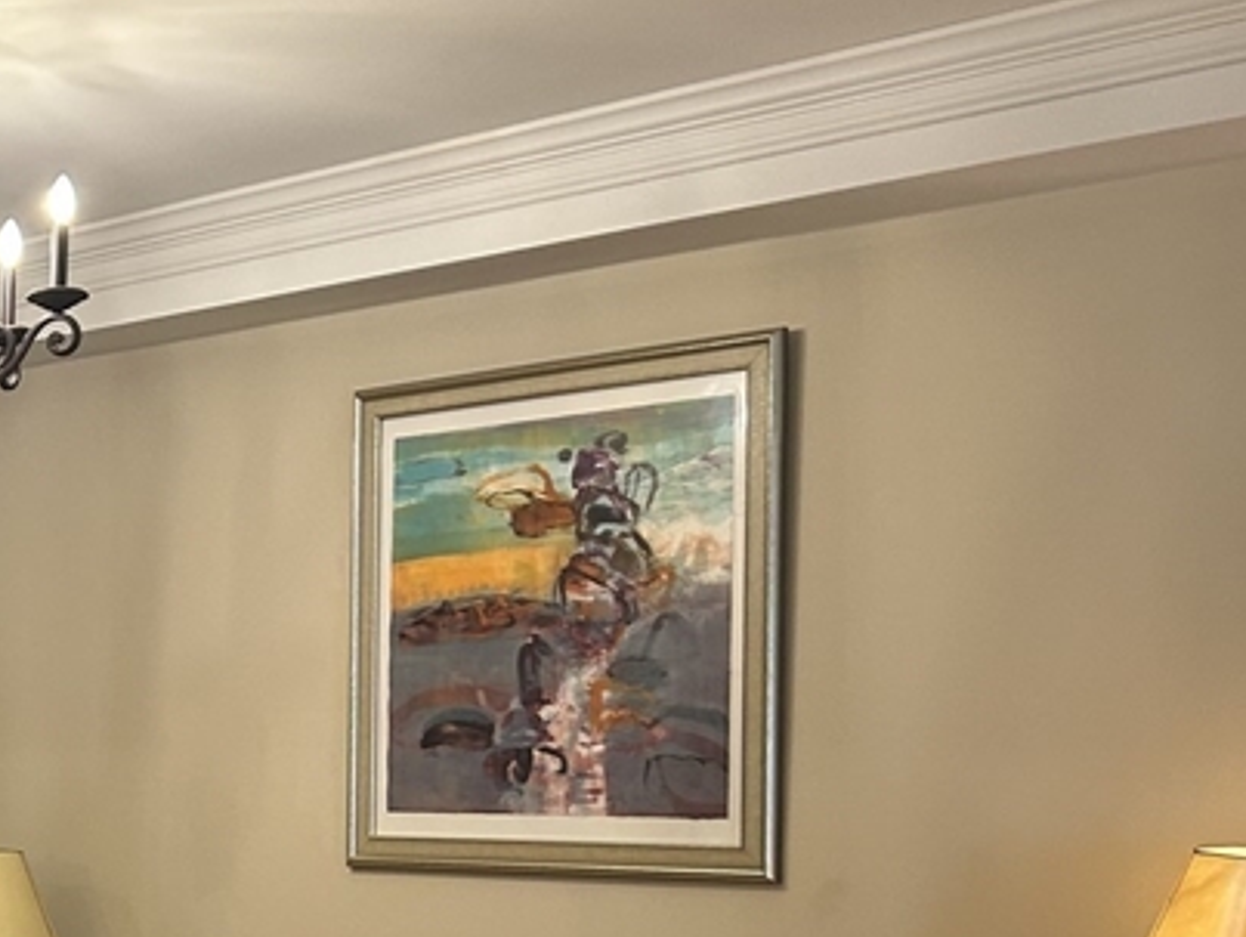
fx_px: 2378
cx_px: -263
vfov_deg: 21.8
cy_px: 829
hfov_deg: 26.1
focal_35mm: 66
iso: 160
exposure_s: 1/60
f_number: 1.5
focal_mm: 5.7
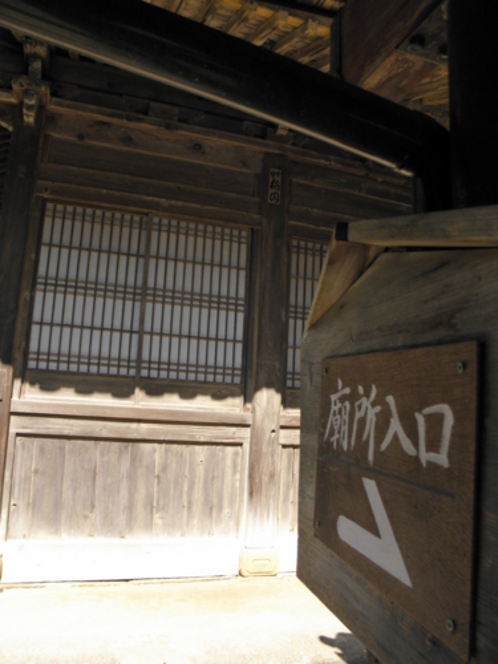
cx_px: 249
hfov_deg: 49.7
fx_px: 537
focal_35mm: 28
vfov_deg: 63.4
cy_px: 332
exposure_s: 1/400
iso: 100
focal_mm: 5
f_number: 3.5
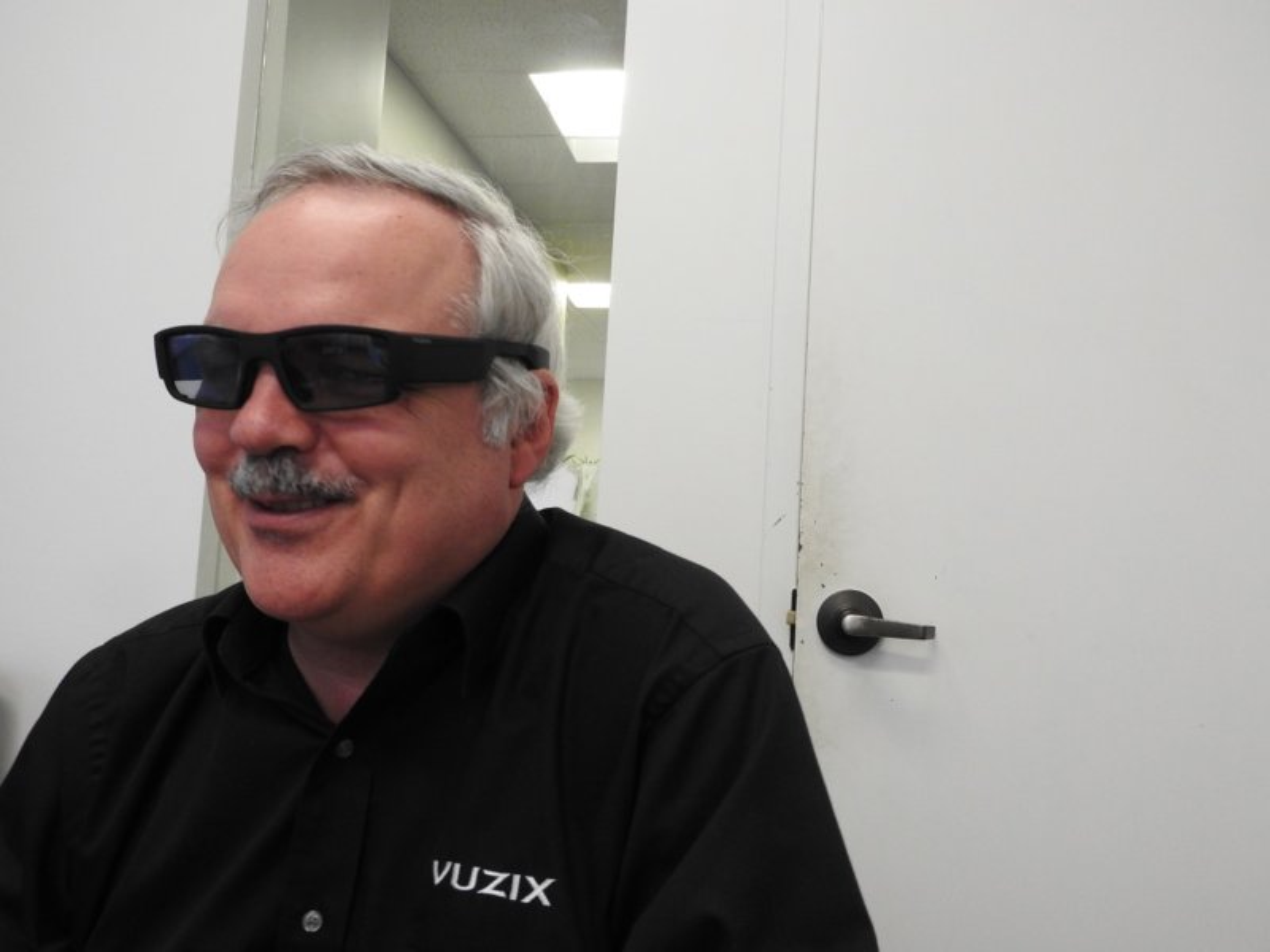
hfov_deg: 60.0
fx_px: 1101
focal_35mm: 30
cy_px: 476
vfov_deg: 46.8
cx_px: 635
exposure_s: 1/13
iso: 400
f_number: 3.5
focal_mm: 5.4
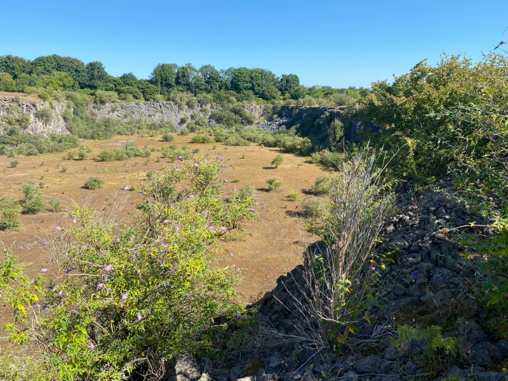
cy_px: 190
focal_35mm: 26
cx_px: 254
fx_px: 382
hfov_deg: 67.3
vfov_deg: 53.1
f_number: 1.8
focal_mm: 4.25
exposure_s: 1/1779
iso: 32
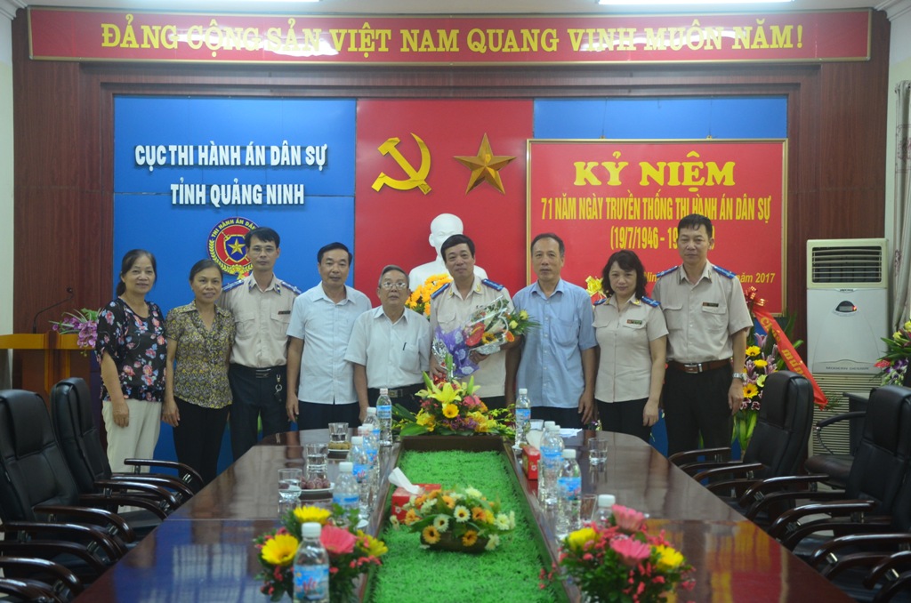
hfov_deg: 37.9
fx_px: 1326
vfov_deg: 25.6
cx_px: 456
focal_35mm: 52
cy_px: 302
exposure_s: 1/50
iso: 800
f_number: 4.5
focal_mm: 35
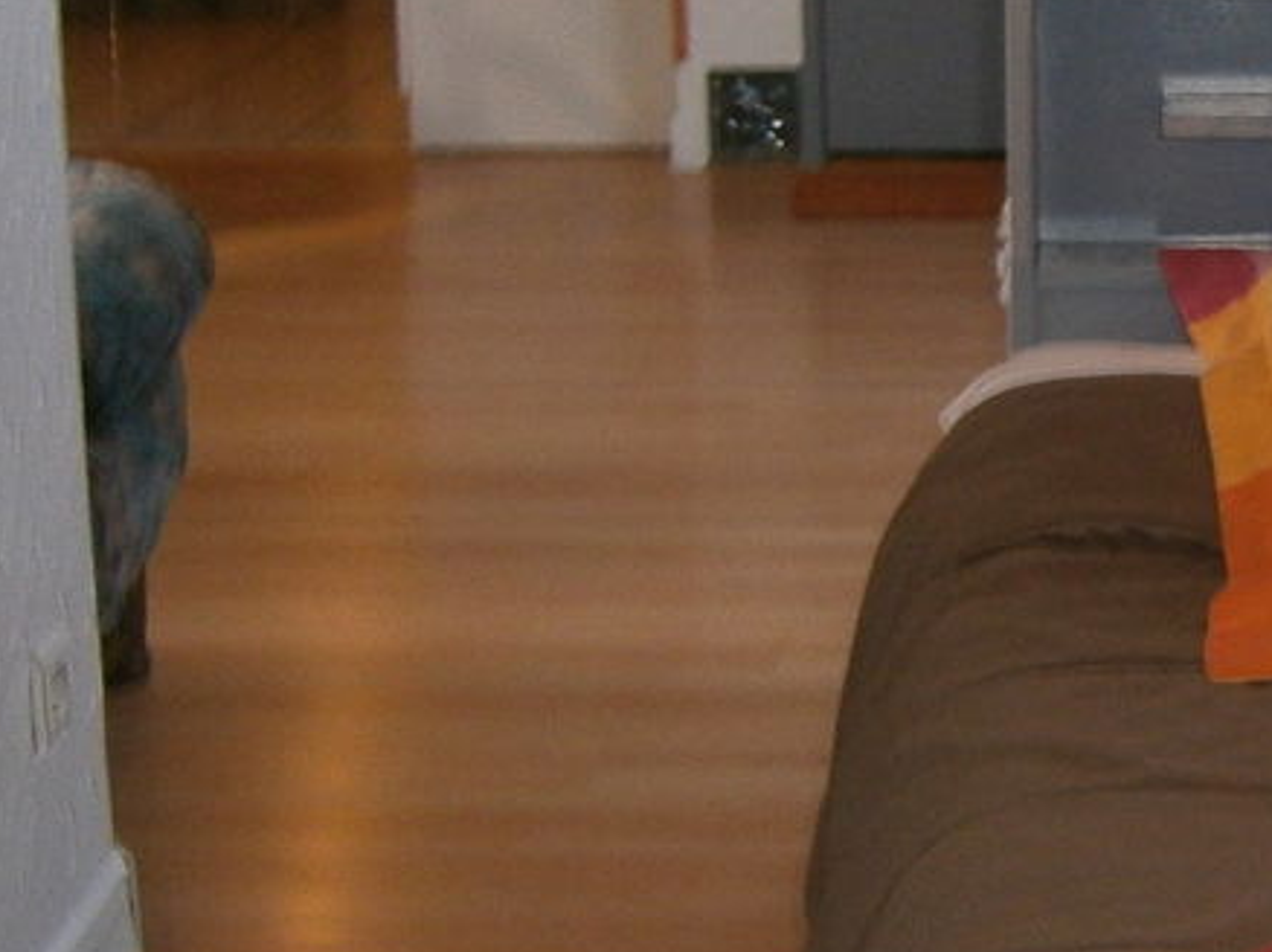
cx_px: 1423
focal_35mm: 95
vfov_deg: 15.5
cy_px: 337
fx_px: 3489
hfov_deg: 19.7
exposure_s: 1/30
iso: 125
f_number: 2.8
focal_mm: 4.7
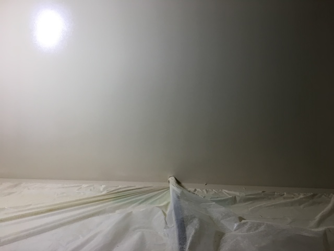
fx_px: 280
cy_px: 126
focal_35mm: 29
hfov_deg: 61.7
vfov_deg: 48.2
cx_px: 167
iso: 32
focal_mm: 4.15
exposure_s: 1/40
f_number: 2.2
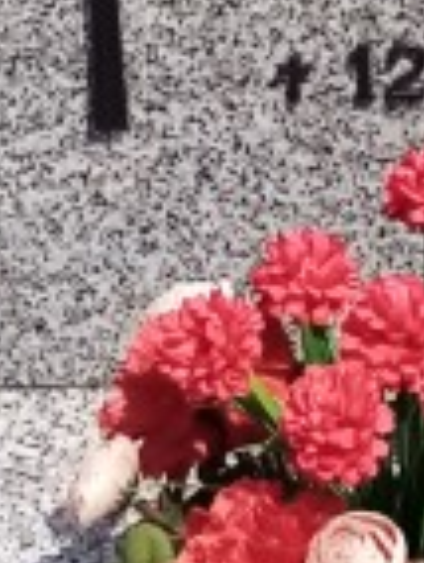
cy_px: -448
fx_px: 1905
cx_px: 464
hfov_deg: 12.5
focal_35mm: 117
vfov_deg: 14.7
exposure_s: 1/2041
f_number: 1.8
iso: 104
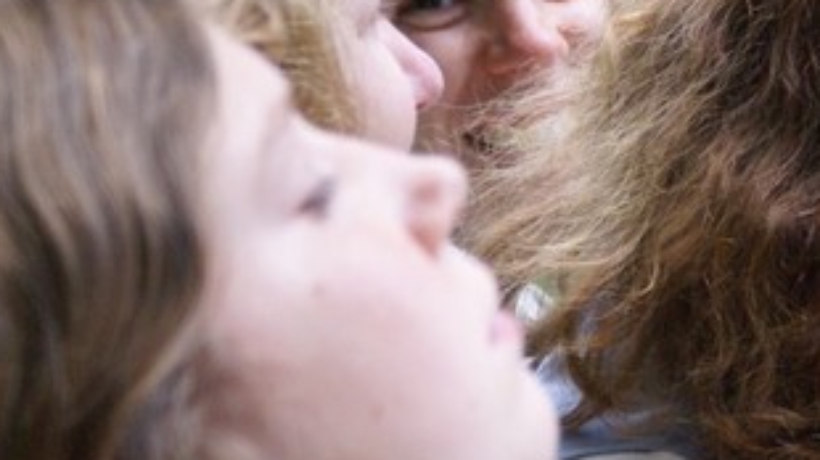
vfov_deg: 4.3
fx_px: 6172
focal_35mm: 284
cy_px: 308
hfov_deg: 7.6
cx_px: 876
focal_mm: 70
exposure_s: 1/250
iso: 640
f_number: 5.6
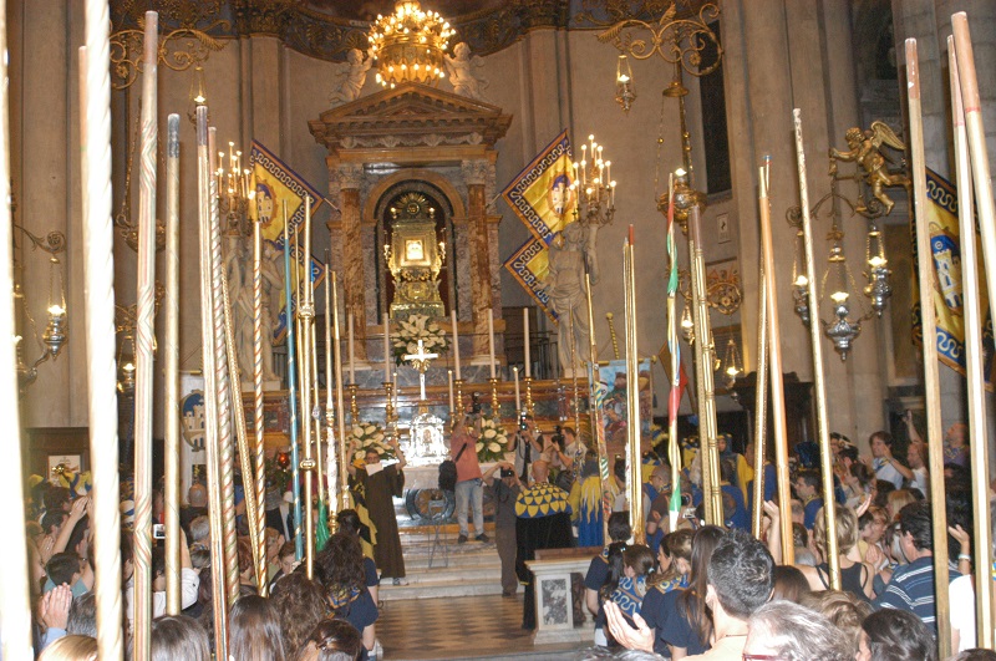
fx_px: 1160
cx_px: 498
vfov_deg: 31.8
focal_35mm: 42
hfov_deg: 46.5
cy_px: 330
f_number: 3.5
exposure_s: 1/60
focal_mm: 28
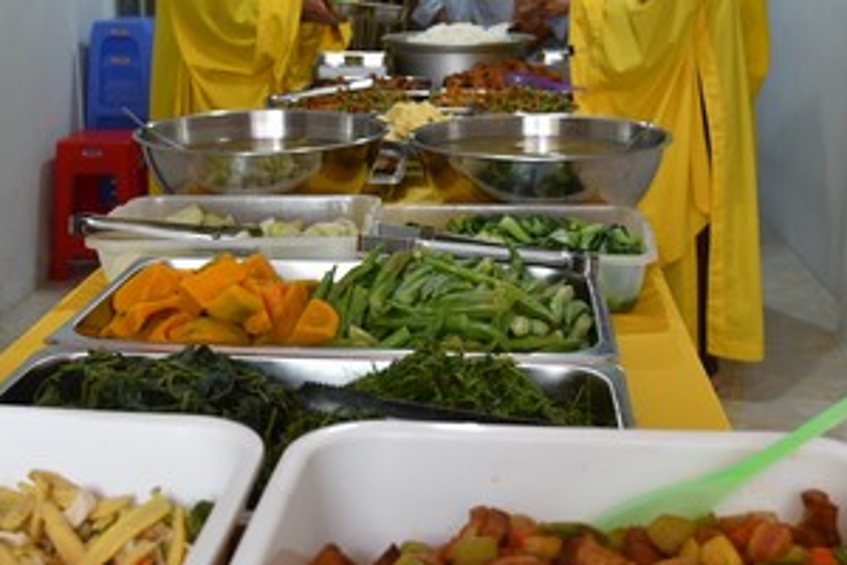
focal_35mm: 52
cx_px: 415
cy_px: 226
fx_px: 1223
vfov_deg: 25.9
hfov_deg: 38.2
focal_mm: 24
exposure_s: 1/60
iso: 400
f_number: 4
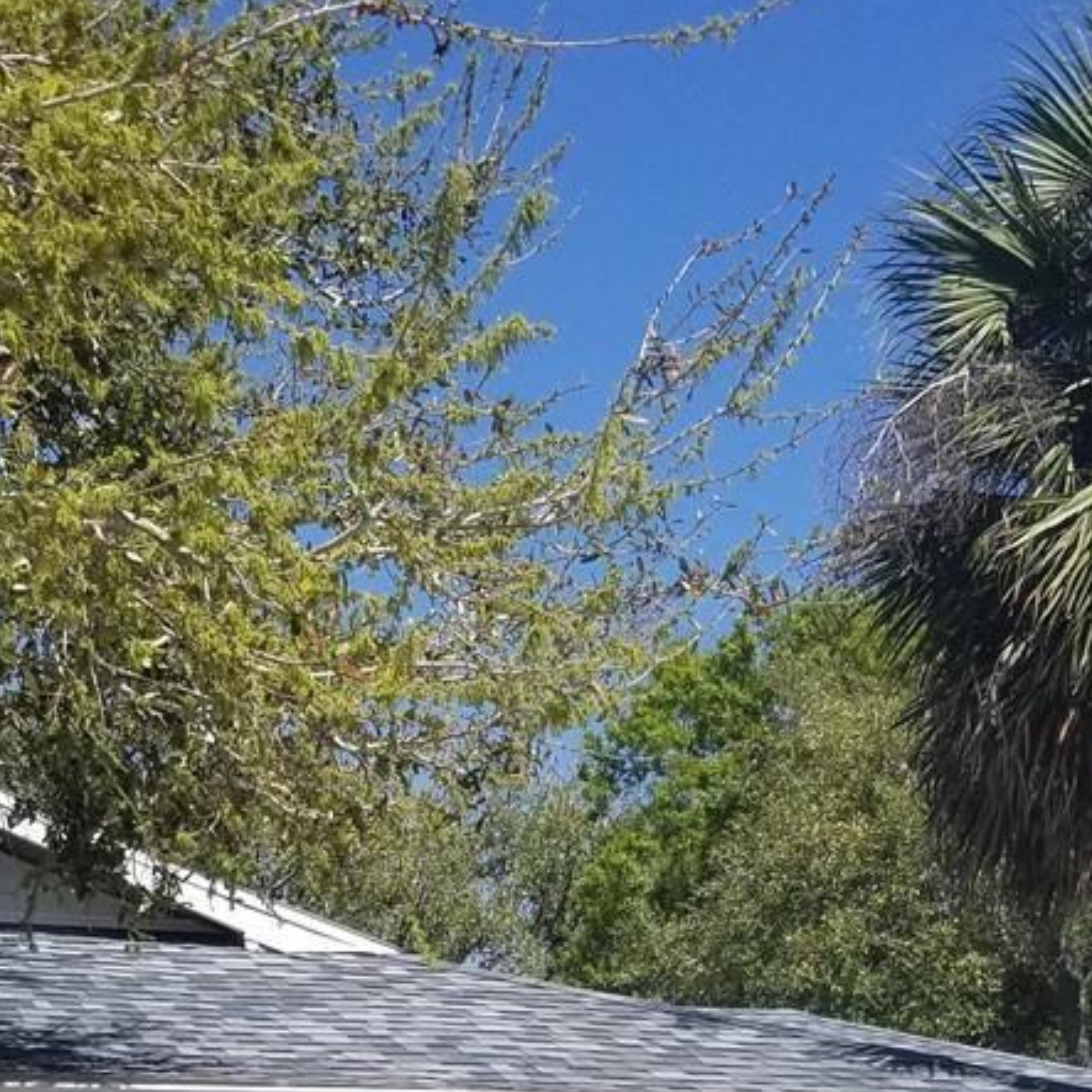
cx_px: 505
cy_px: 1149
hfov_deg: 20.9
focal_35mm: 83
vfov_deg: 20.1
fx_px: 2962
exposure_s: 1/2880
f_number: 1.7
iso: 50
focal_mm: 4.25
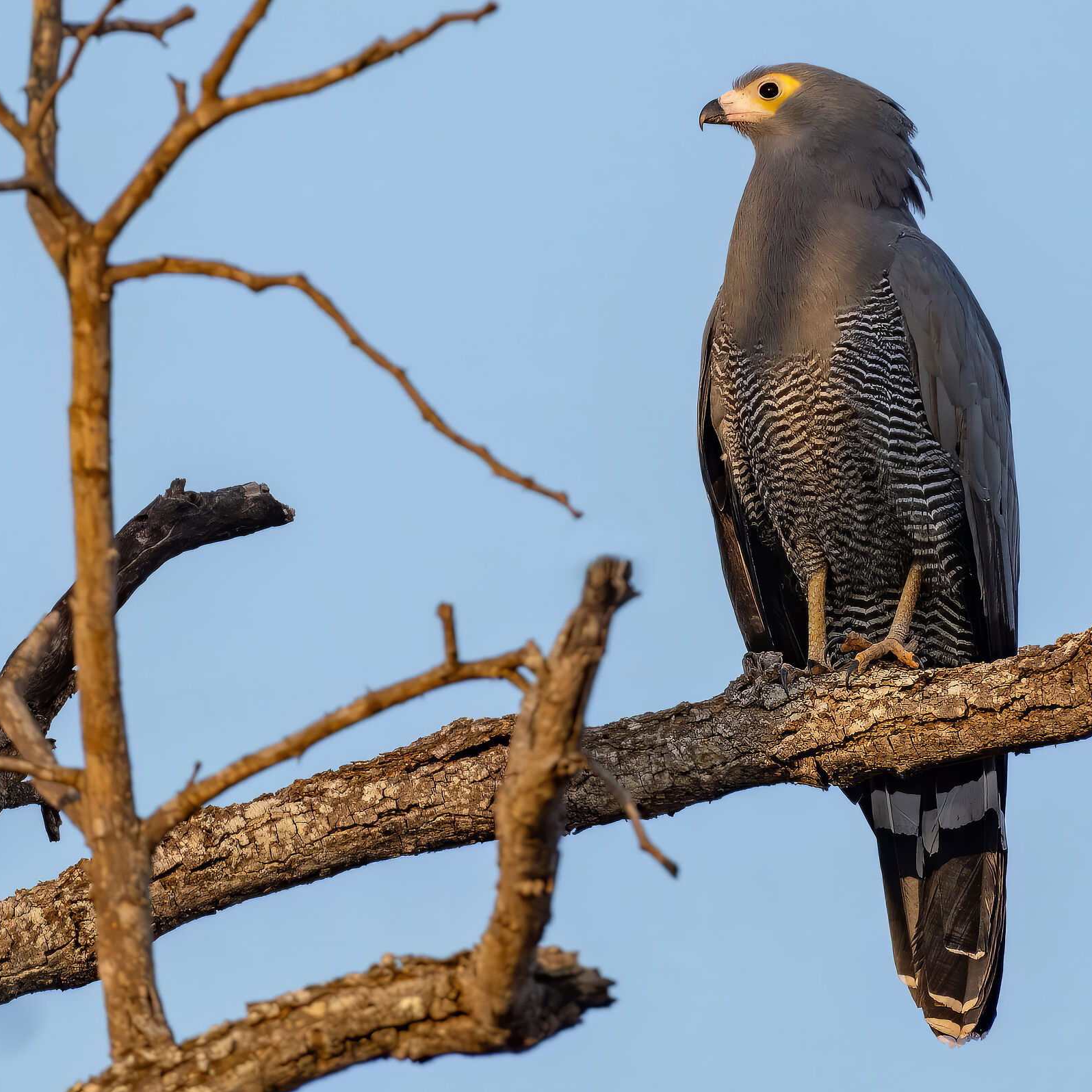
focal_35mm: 671
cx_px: 740
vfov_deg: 2.6
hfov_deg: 2.6
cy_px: 547
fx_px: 23948
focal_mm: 350
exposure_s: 1/100
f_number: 8
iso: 100
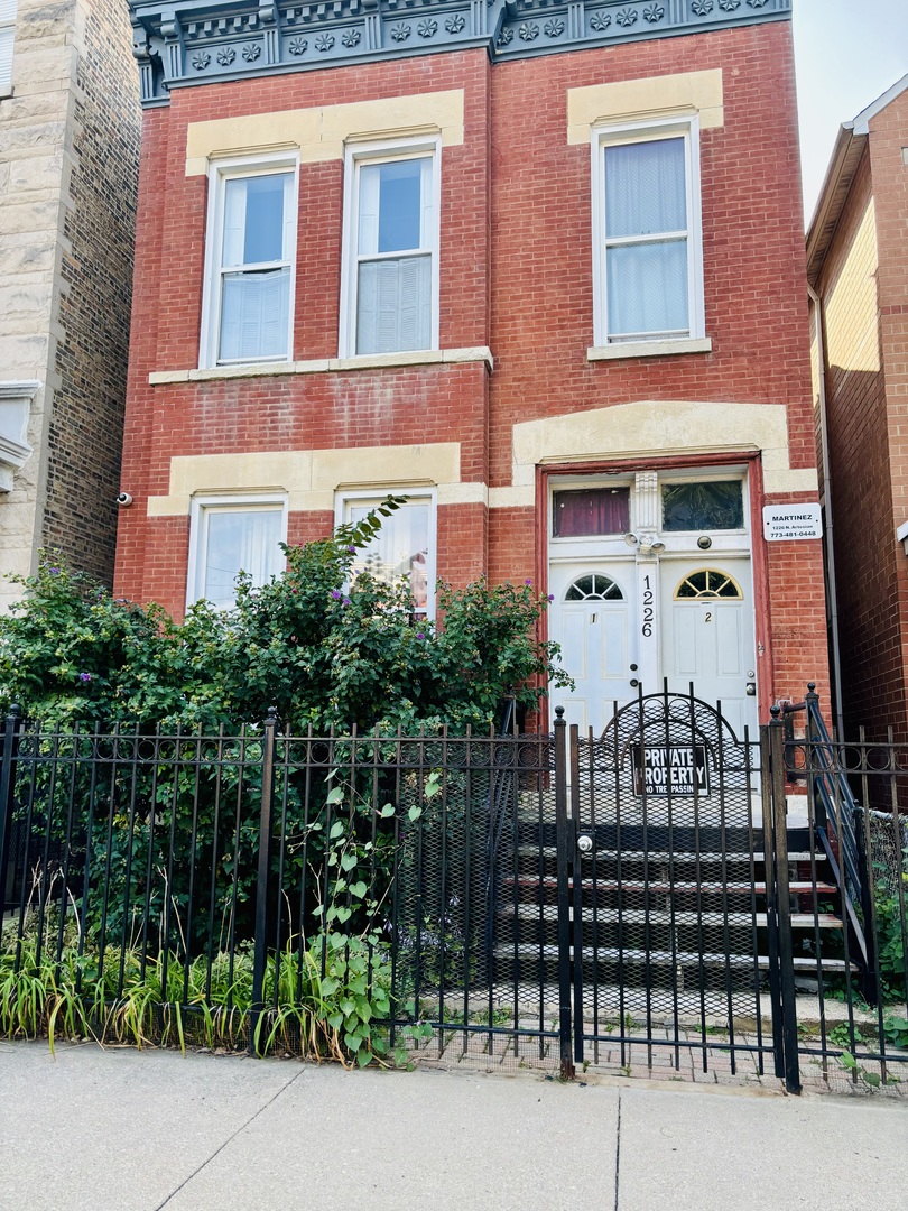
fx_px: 909
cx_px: 454
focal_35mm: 26
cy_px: 606
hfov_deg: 53.1
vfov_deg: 67.3
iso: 50
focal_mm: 5.96
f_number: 1.6
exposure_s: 1/446
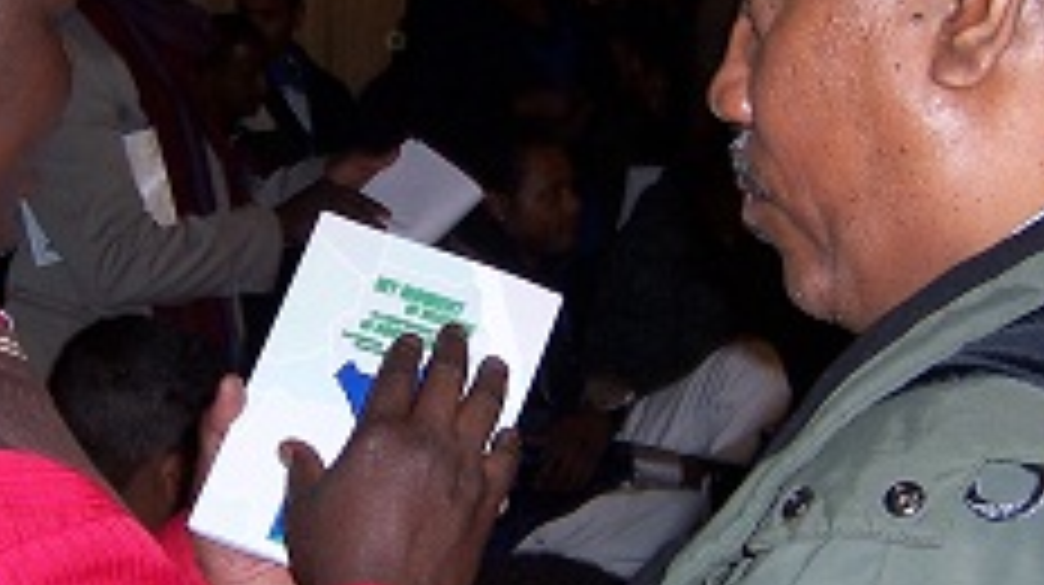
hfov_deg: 26.5
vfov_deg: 15.0
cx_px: 400
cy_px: 196
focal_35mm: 80
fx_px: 2213
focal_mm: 5.5
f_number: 2.8
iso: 80
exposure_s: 1/60
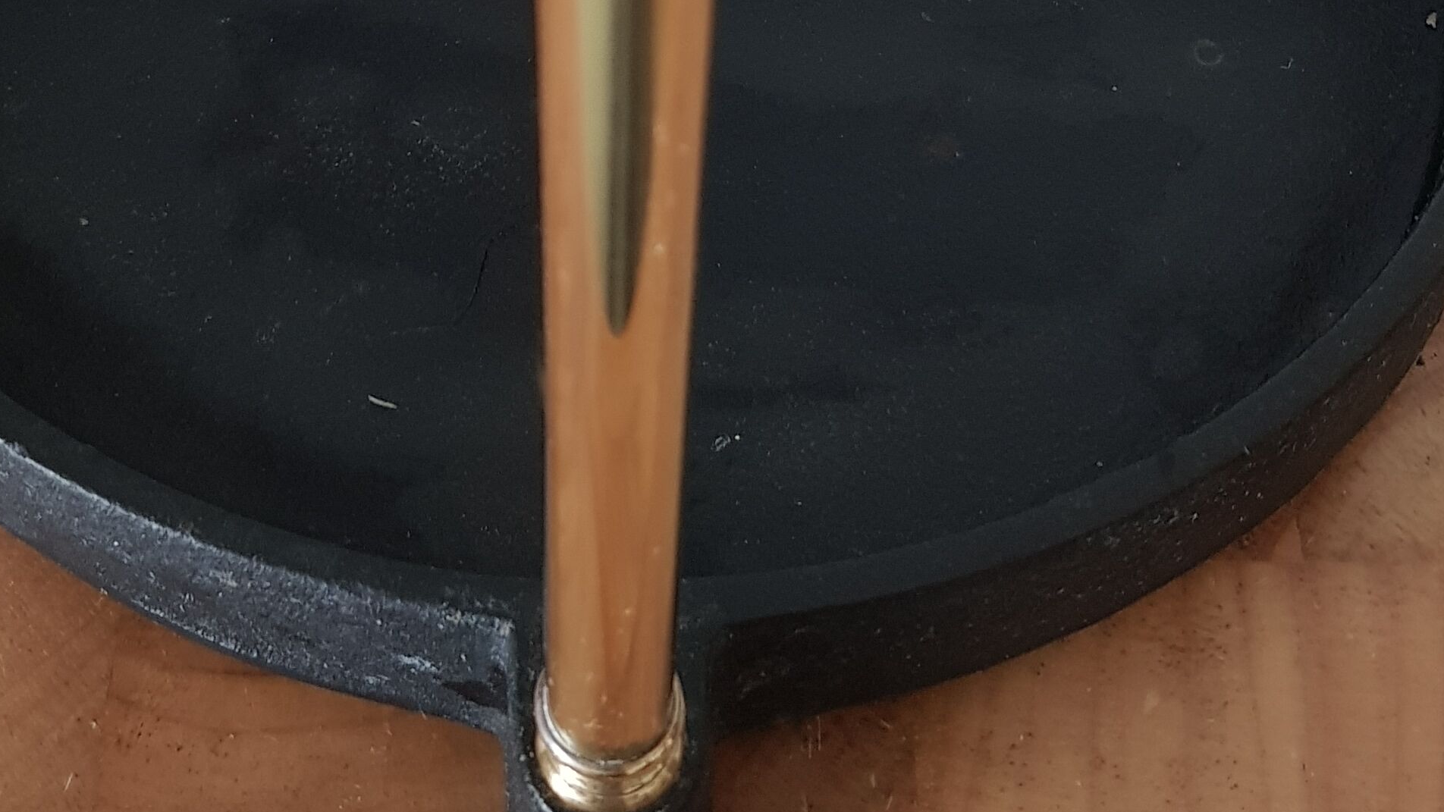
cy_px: -135
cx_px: 534
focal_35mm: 60
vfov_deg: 19.0
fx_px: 2297
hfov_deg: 34.7
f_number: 1.7
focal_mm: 4.3
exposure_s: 1/12
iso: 200
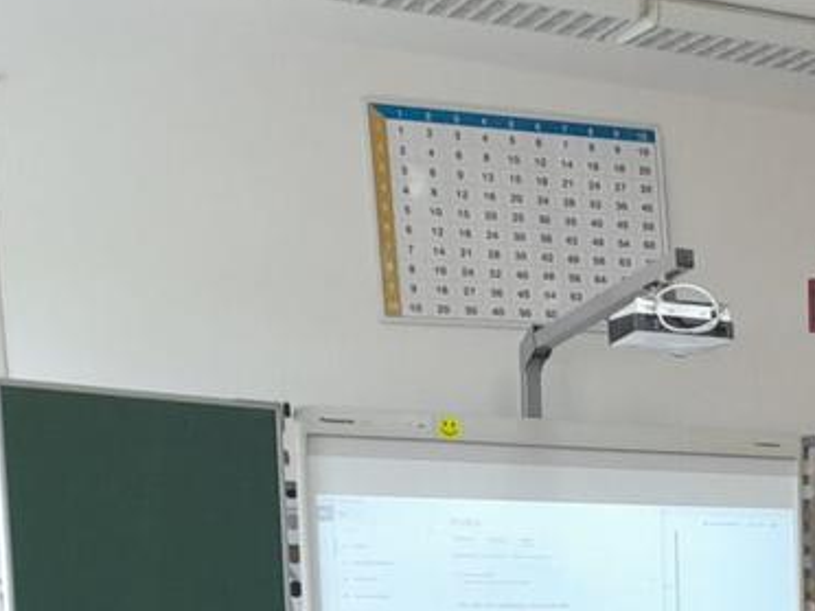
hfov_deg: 19.4
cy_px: 854
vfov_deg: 15.4
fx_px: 2119
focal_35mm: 90
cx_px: 1176
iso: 125
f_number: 2
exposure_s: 1/50
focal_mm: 4.6
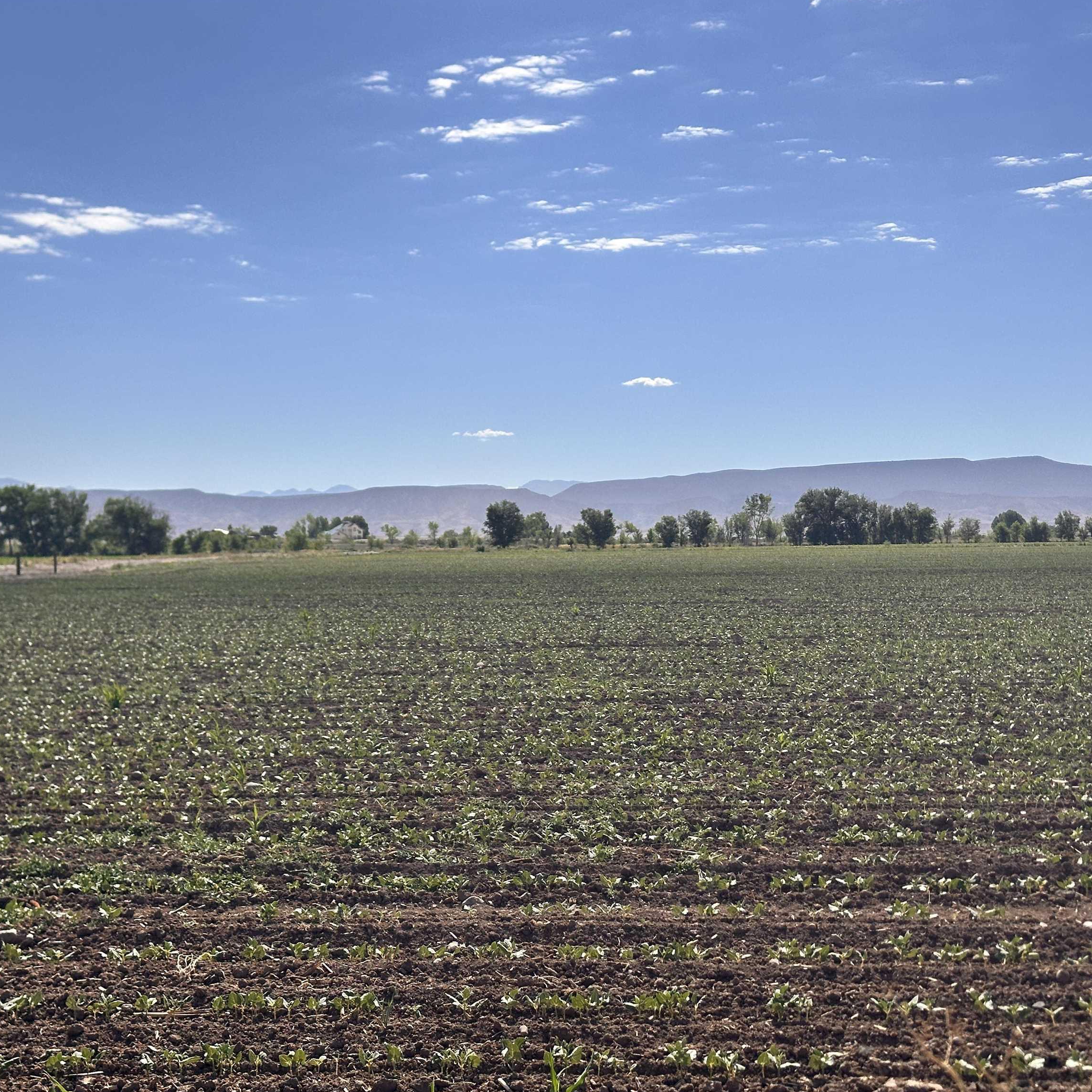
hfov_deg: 30.0
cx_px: 462
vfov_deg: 30.0
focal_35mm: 57
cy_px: 545
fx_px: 2034
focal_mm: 6.86
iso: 64
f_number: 1.78
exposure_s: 1/8929
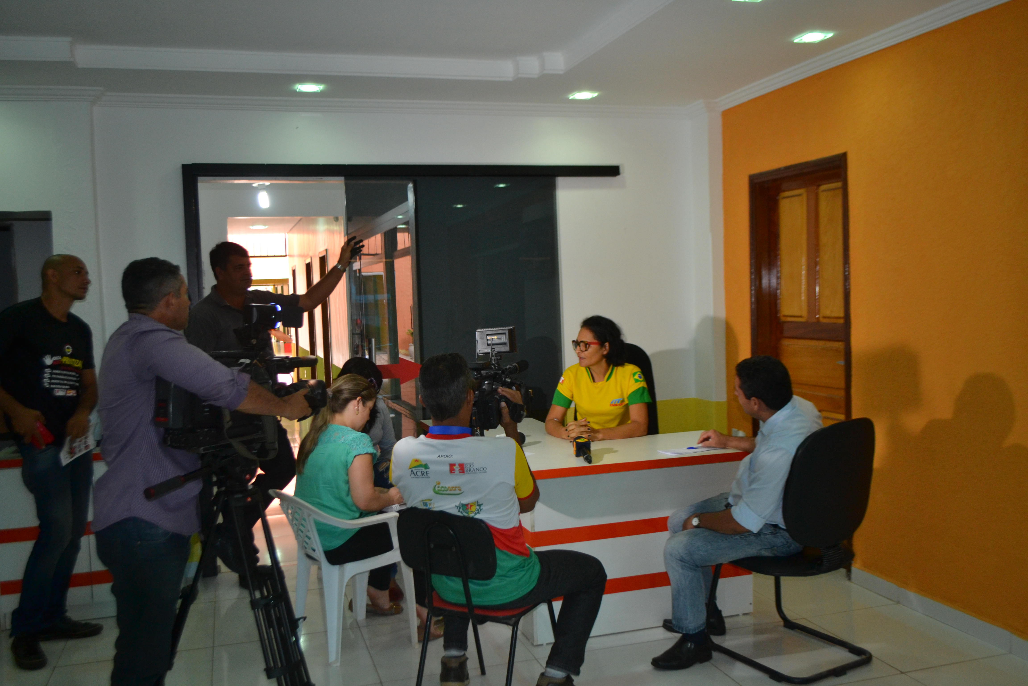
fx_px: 942
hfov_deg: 57.2
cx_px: 514
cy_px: 343
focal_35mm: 33
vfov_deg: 40.0
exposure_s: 1/60
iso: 560
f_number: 3.8
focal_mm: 22
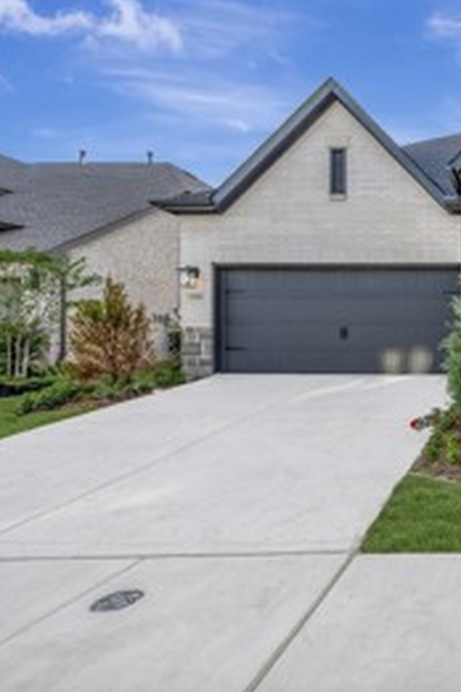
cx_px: 522
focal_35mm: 23
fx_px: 442
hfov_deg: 41.9
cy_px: 342
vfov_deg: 76.1
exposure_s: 1/100
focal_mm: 15
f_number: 9
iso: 100
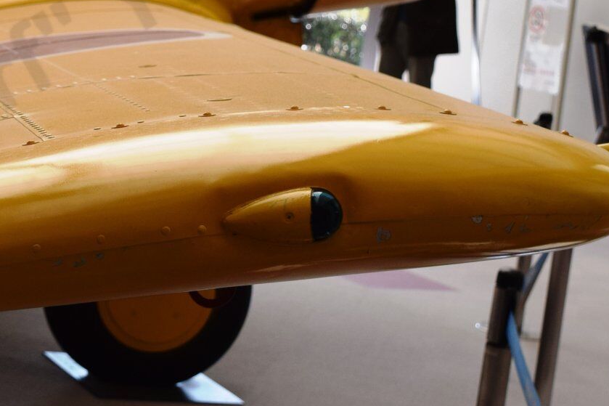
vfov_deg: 10.7
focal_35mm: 128
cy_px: 84
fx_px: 2169
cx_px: -12
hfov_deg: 15.7
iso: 400
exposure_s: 1/250
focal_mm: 35
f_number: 8
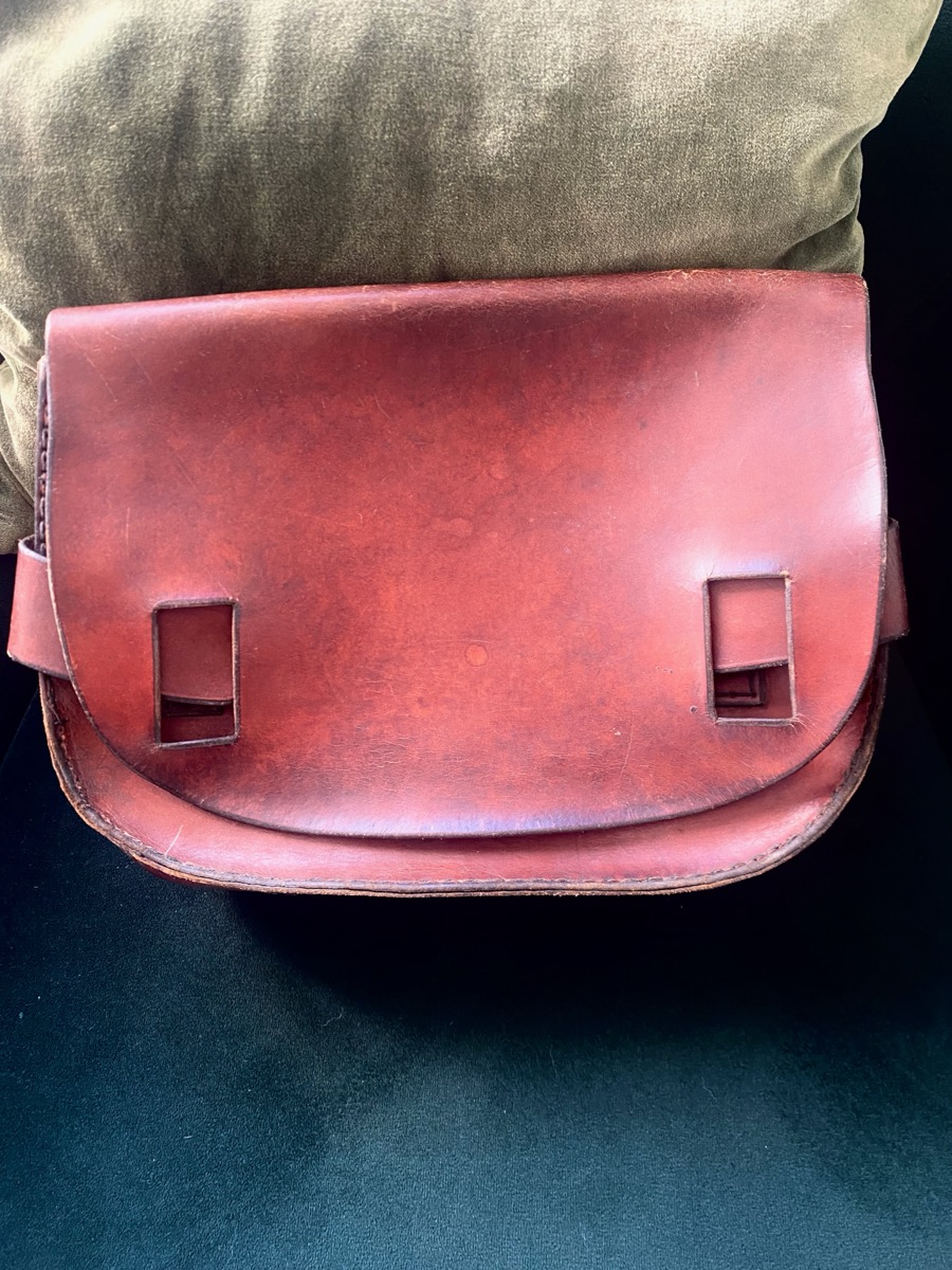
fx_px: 953
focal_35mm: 26
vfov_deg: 67.3
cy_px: 635
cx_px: 476
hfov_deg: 53.1
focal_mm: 4.25
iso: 200
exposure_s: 1/60
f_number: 1.8
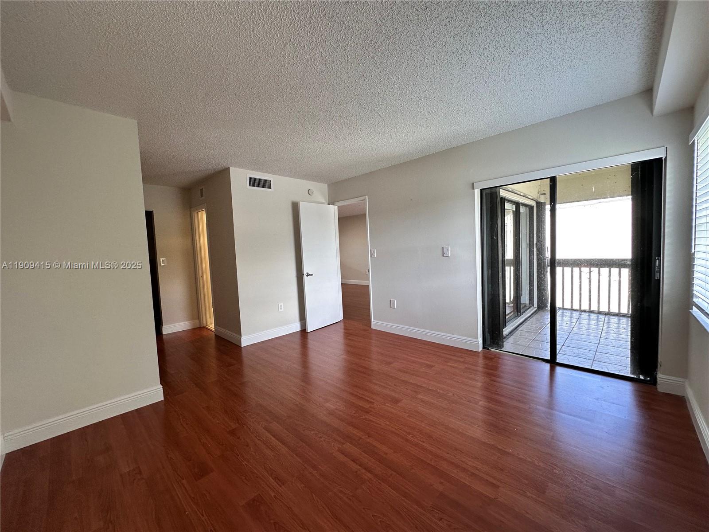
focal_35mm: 14
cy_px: 266
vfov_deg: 85.7
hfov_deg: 102.1
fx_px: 287
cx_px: 354
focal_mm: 2.22
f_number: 2.2
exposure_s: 1/120
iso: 125
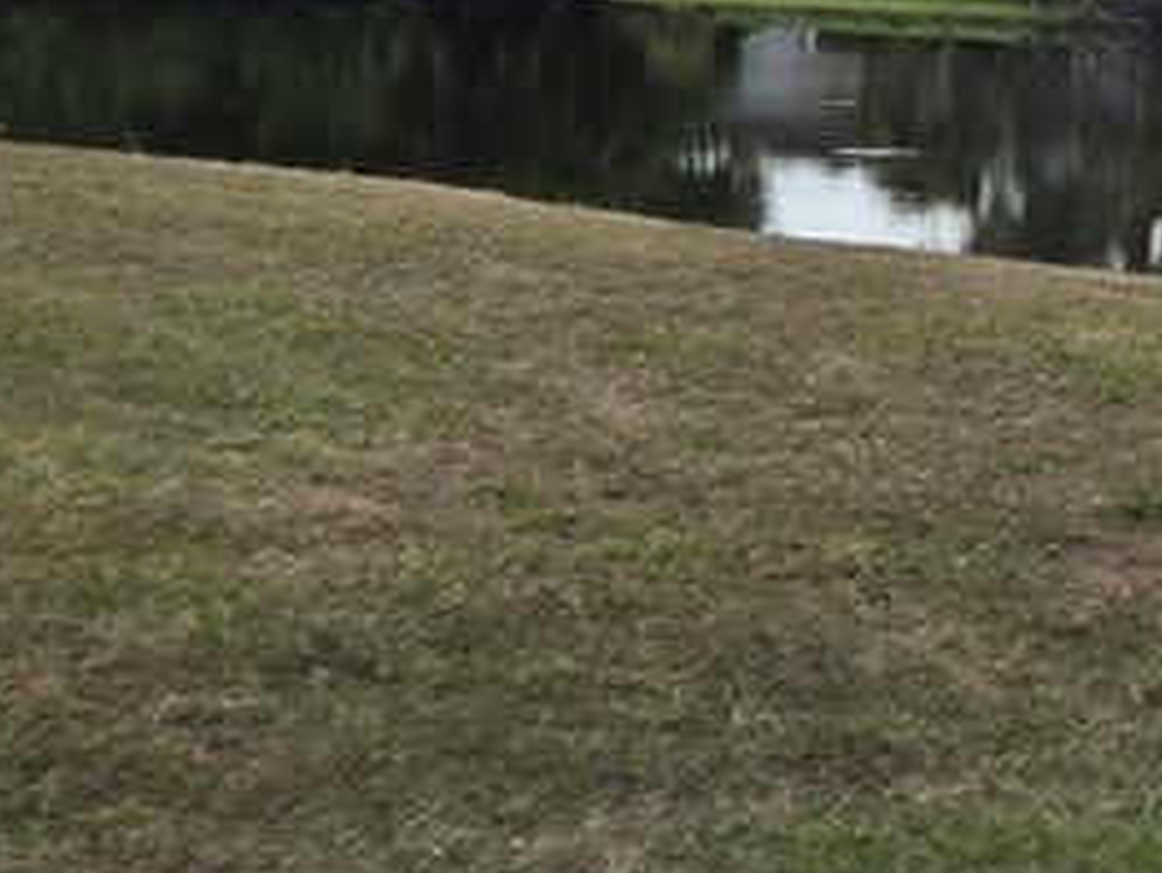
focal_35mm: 139
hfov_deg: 13.0
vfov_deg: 10.5
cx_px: 1978
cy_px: -228
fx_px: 4668
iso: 25
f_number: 1.8
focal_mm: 5.4
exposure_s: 1/1521
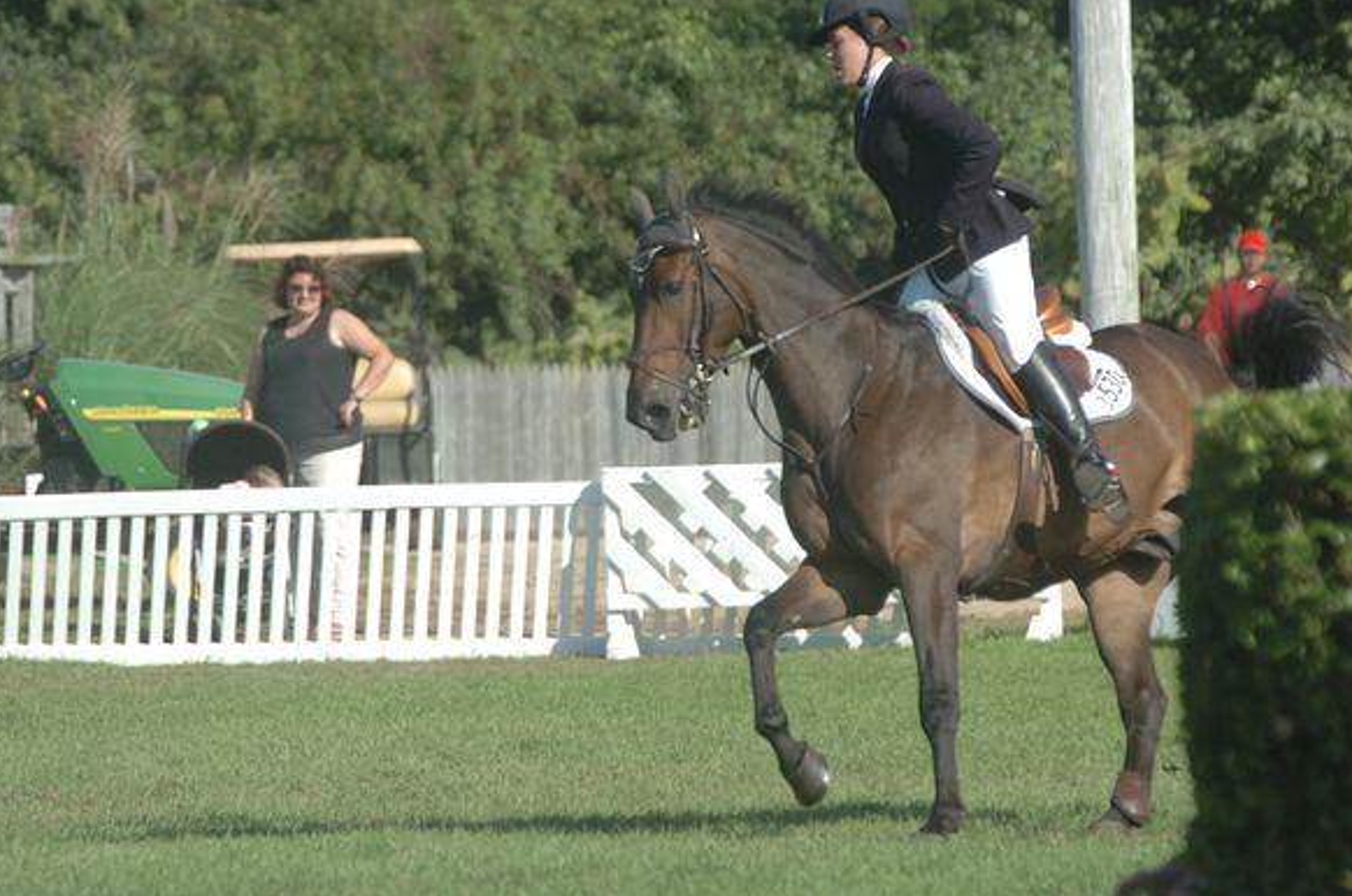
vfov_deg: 2.2
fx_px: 22871
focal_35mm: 610
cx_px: 692
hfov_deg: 3.4
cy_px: 413
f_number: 8
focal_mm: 370
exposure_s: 1/800
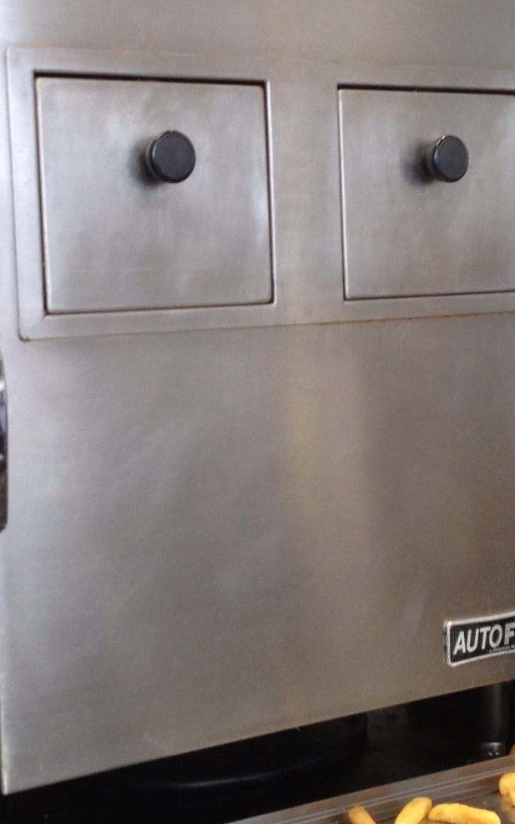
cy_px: 353
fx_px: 1729
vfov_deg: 26.8
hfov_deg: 16.9
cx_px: 223
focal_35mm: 77
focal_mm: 4.28
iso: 64
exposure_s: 1/60
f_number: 2.4
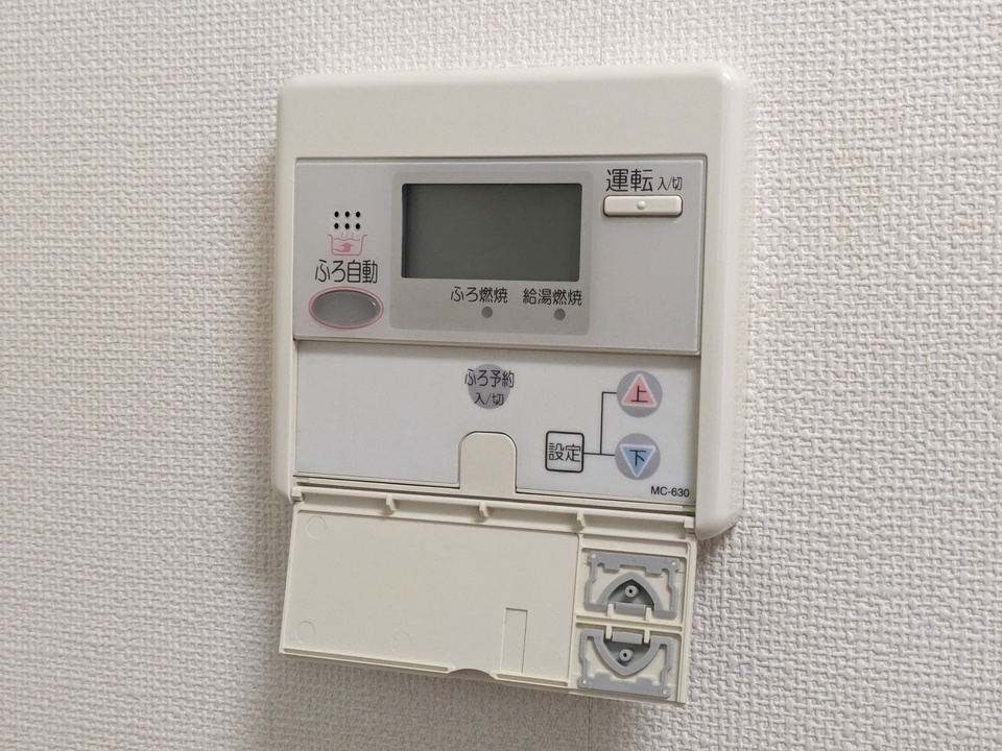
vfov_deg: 28.6
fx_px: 1476
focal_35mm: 51
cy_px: 376
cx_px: 501
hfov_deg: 37.5
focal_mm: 5.43
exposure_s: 1/120
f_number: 1.89
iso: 521
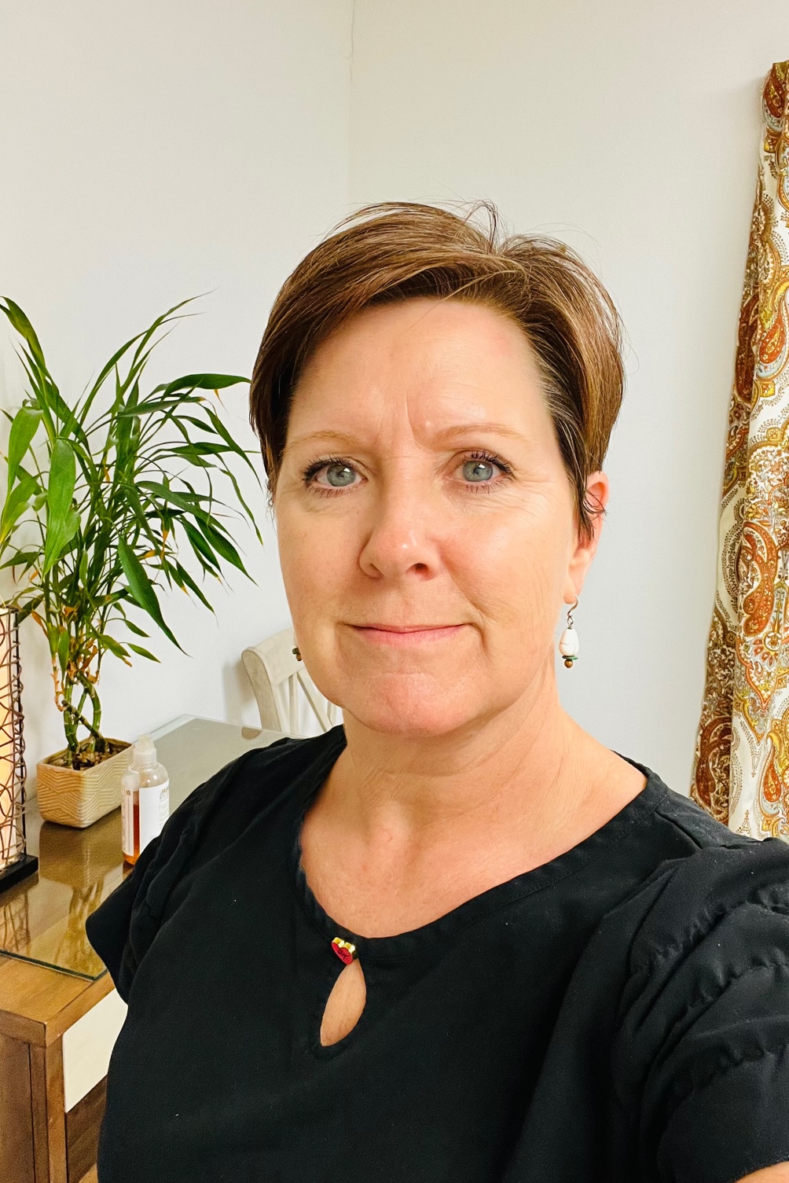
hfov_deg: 41.1
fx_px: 1051
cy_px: 582
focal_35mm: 32
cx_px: 398
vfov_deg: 58.7
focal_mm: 2.71
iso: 125
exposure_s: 1/60
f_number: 2.2
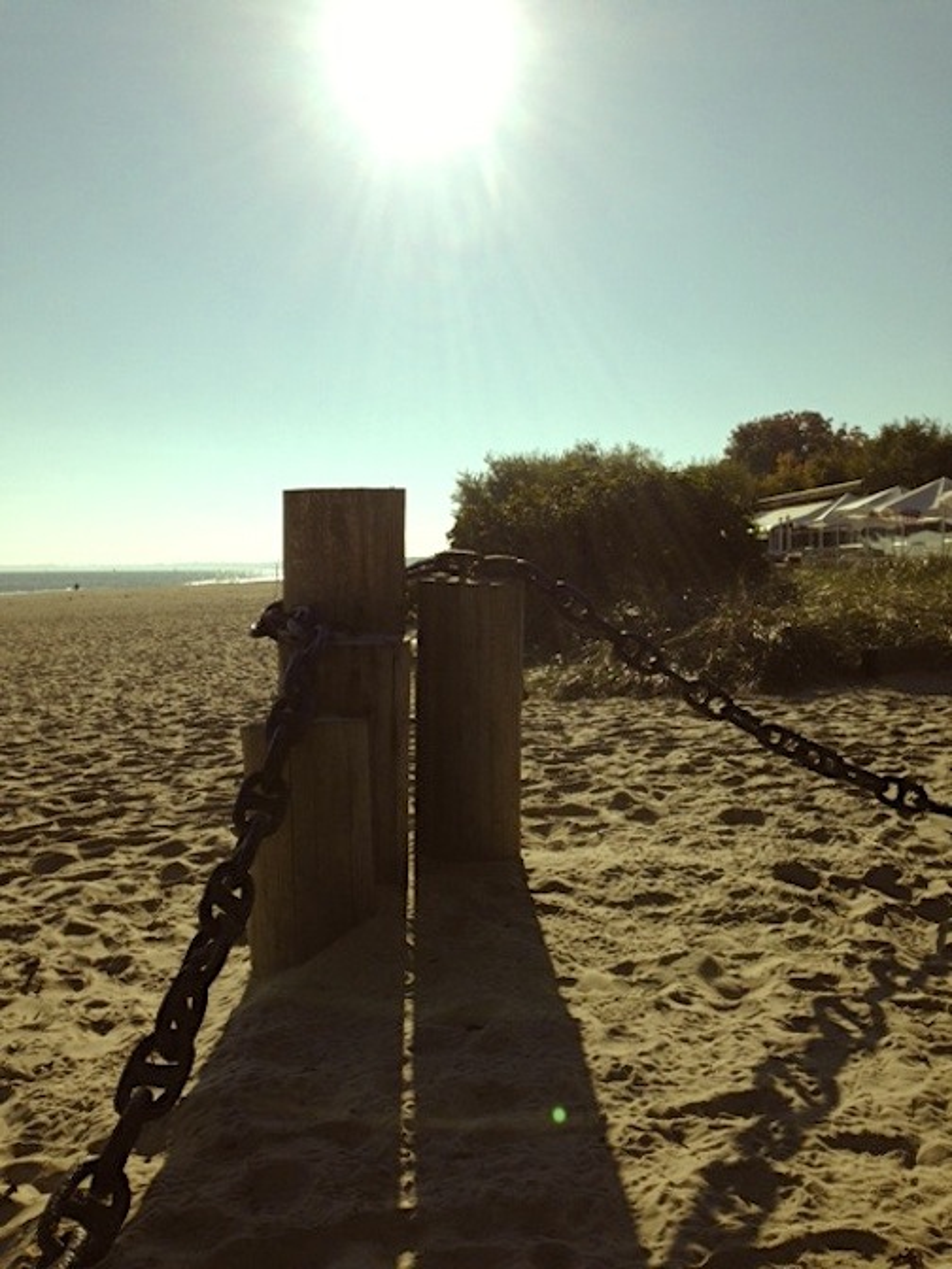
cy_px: 634
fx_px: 1210
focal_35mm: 33
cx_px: 476
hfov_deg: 42.9
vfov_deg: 55.4
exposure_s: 1/3876
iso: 50
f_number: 2.4
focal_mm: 4.13
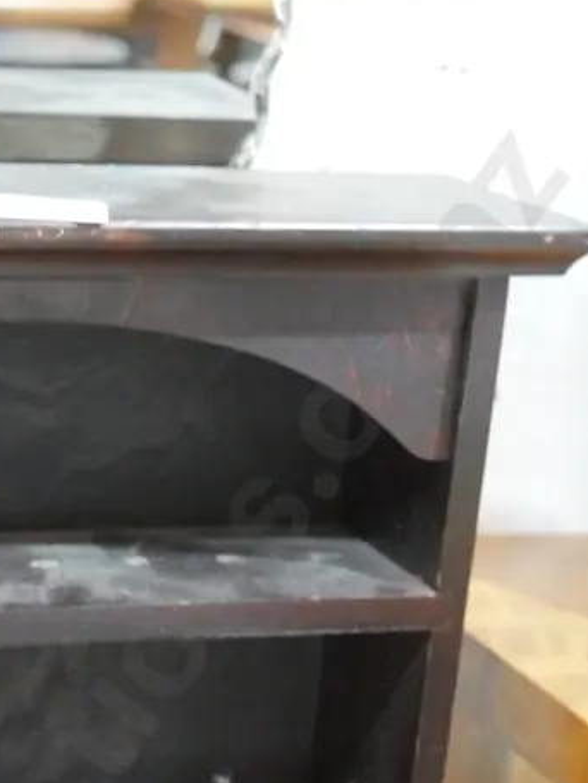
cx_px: 9
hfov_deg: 14.7
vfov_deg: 19.0
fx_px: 2239
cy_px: 859
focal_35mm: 99
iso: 3200
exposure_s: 1/50
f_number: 4.7
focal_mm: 22
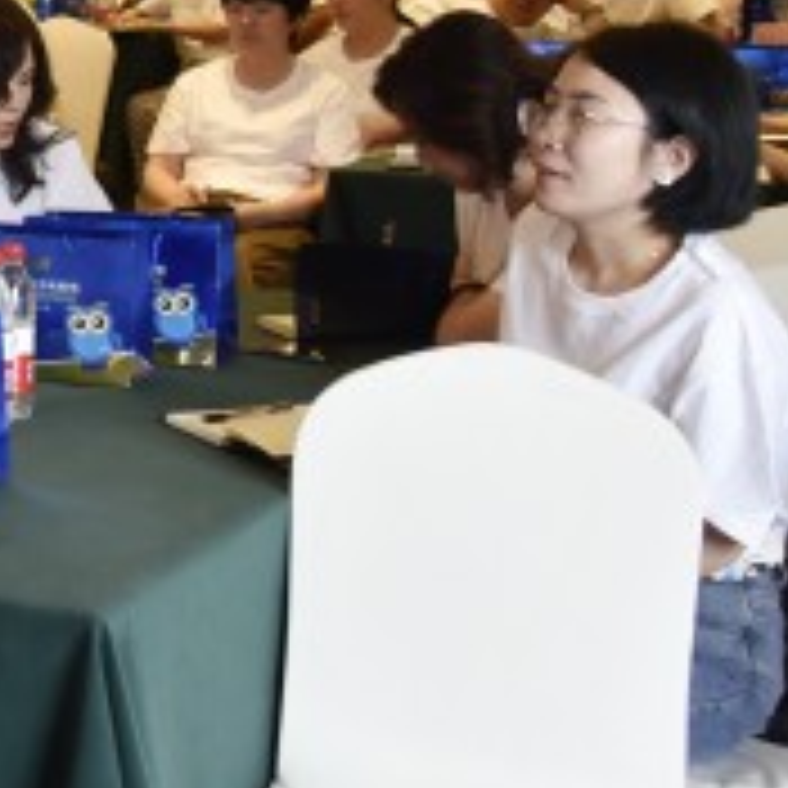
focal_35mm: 93
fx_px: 2395
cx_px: -558
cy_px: 68
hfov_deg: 16.2
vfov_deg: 18.4
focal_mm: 32
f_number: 5.6
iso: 1250
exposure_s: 1/125
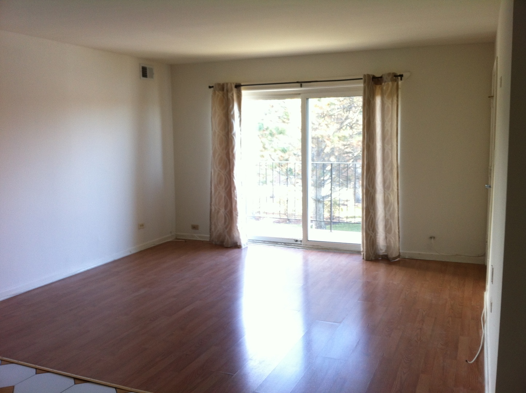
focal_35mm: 35
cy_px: 196
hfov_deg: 52.7
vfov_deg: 40.6
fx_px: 531
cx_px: 263
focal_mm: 3.85
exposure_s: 1/15
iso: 80
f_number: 2.8
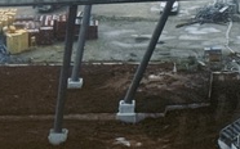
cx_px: 295
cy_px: -324
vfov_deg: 4.5
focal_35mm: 280
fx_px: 1830
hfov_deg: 7.4
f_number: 1.78
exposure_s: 1/2146
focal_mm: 6.76
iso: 64
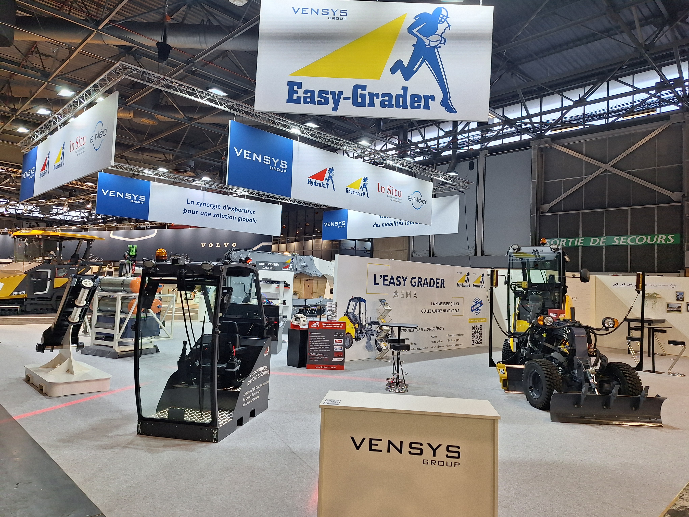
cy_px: 258
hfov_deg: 73.9
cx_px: 344
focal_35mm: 23
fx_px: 458
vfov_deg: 58.9
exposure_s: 1/100
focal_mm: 5.54
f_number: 1.8
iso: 40
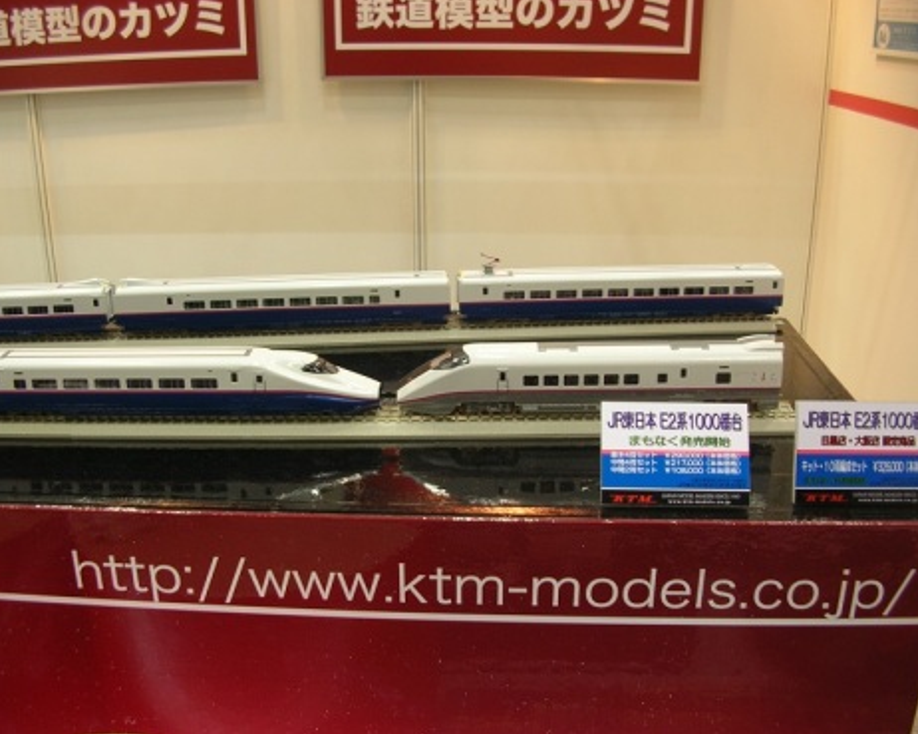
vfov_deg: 40.1
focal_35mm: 37
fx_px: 1005
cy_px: 365
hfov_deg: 49.1
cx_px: 465
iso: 50
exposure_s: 1/8.8
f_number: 2.8
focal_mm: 5.8
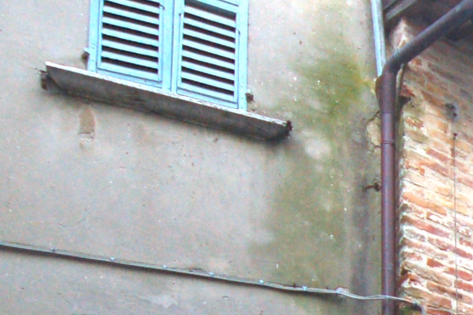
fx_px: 984
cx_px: 803
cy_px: 556
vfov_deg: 15.7
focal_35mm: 75
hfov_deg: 20.7
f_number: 4.8
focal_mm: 13
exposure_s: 1/400
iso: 400
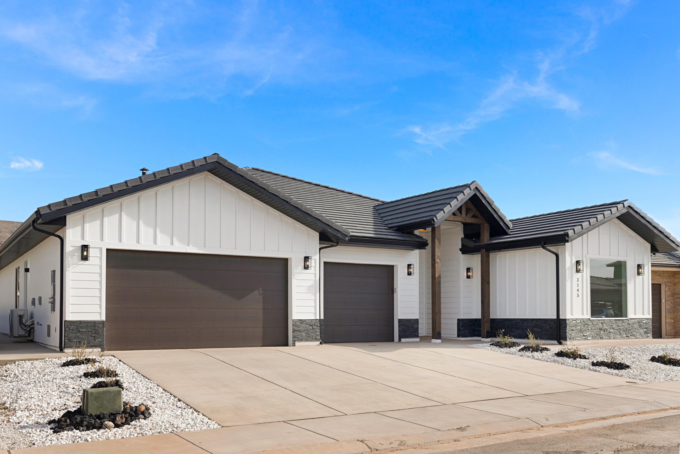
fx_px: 624
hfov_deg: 57.2
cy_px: 227
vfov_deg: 40.0
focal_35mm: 33
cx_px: 340
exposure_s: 1/400
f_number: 8
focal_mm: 33
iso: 640
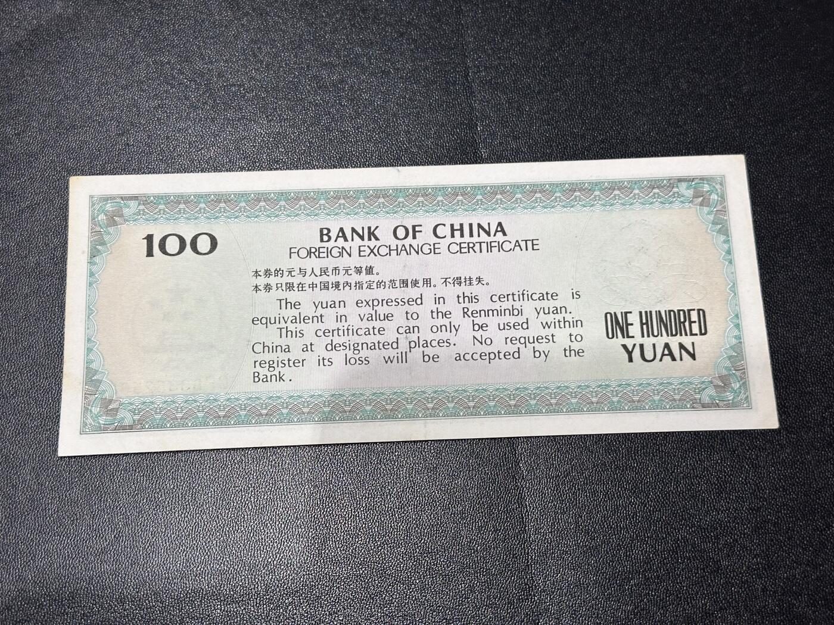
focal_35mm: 48
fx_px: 1156
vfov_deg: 30.3
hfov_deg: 39.7
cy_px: 312
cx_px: 417
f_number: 1.78
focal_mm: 6.86
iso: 80
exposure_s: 1/50
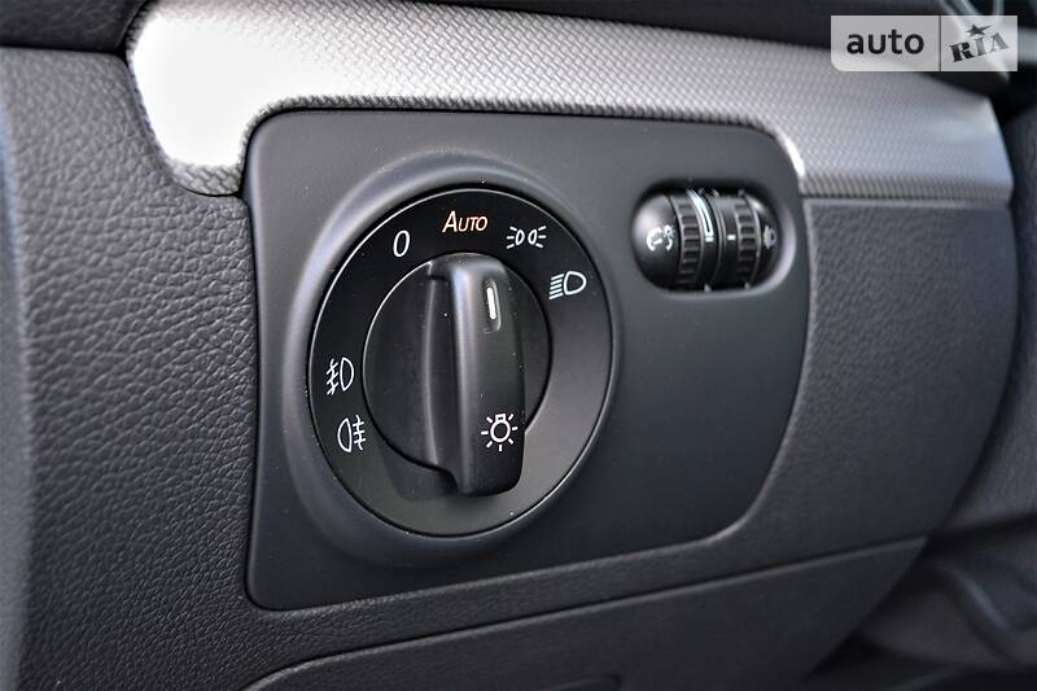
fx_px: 1296
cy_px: 346
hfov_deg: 43.6
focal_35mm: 45
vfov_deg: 29.9
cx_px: 518
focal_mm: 30
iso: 1100
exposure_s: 1/60
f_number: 4.5
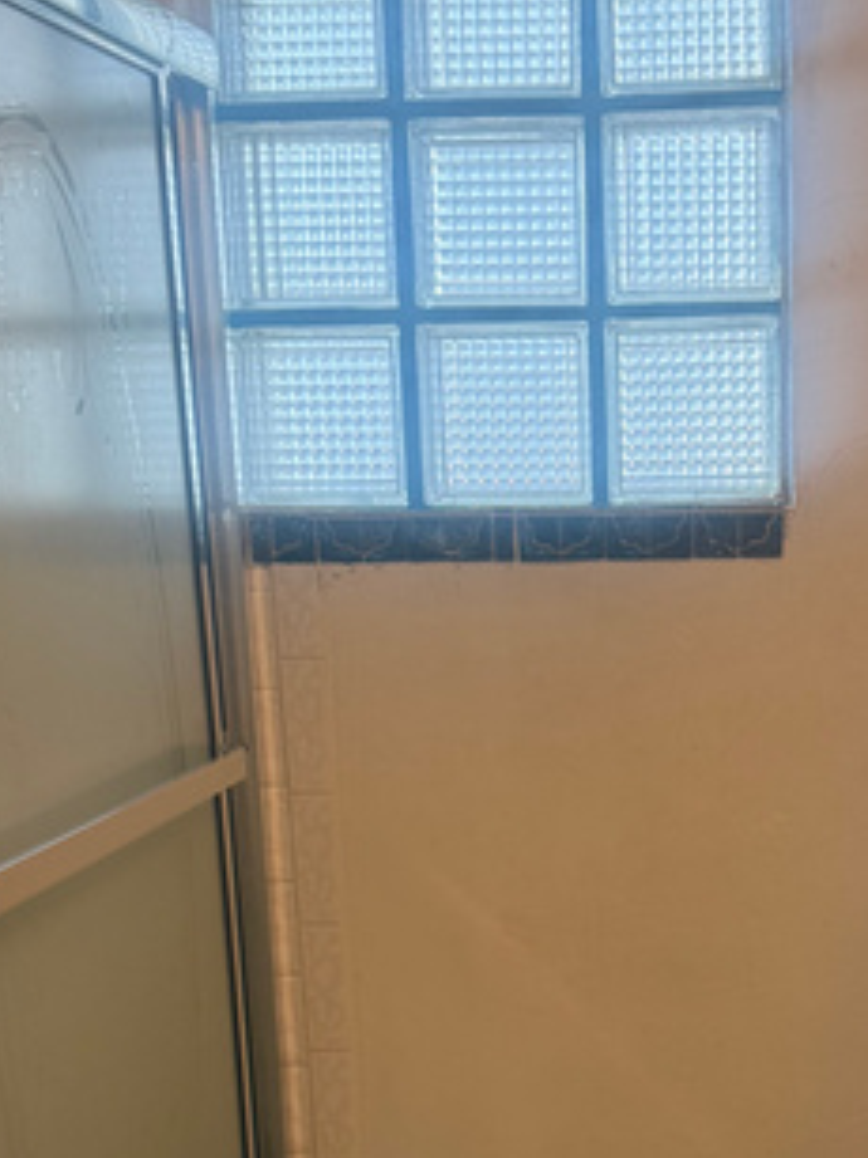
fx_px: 2007
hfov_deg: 24.2
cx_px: 642
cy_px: 992
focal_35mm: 60
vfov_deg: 31.0
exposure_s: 1/131
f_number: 1.78
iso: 100
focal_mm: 6.76
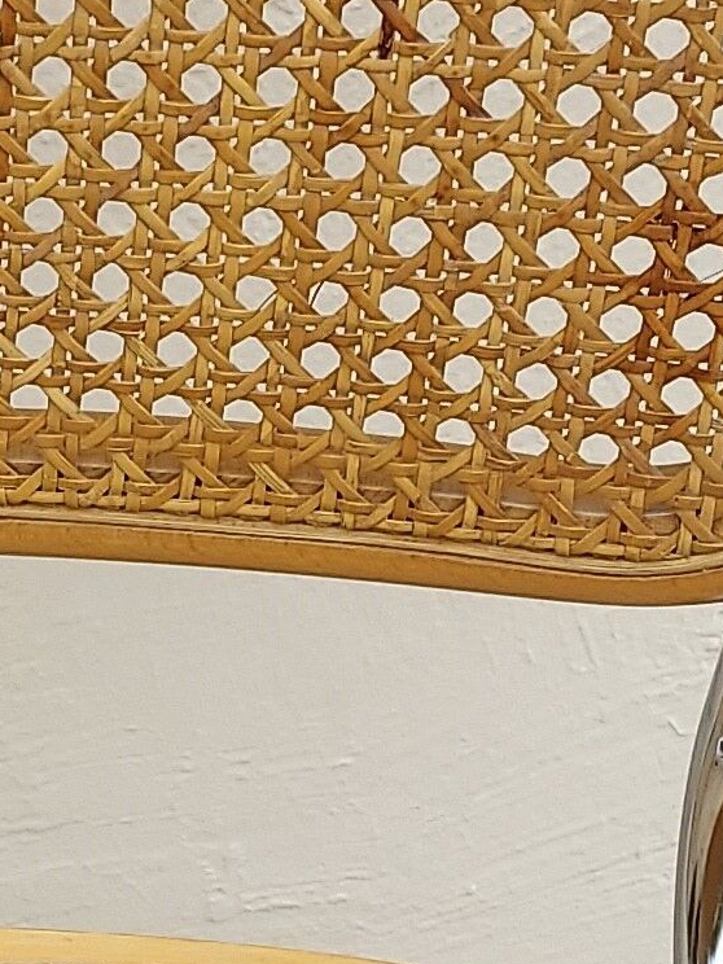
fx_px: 3592
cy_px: 1022
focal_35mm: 129
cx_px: -157
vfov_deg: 15.0
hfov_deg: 11.3
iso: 40
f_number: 1.8
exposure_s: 1/459
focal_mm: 4.6
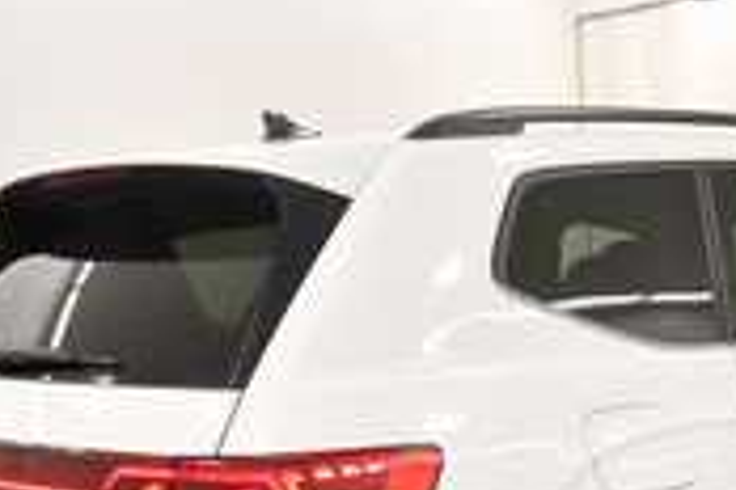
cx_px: 558
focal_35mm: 62
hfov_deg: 31.8
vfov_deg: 20.9
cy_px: 539
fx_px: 1267
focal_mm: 18
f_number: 5.3
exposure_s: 1/200
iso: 800
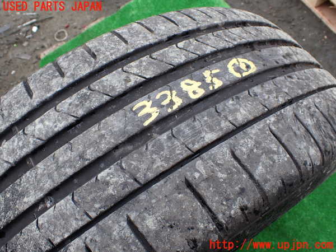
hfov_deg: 60.0
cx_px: 168
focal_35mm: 30
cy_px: 126
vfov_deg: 46.8
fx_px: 291
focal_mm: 5.4
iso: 100
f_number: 3.2
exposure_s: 1/160
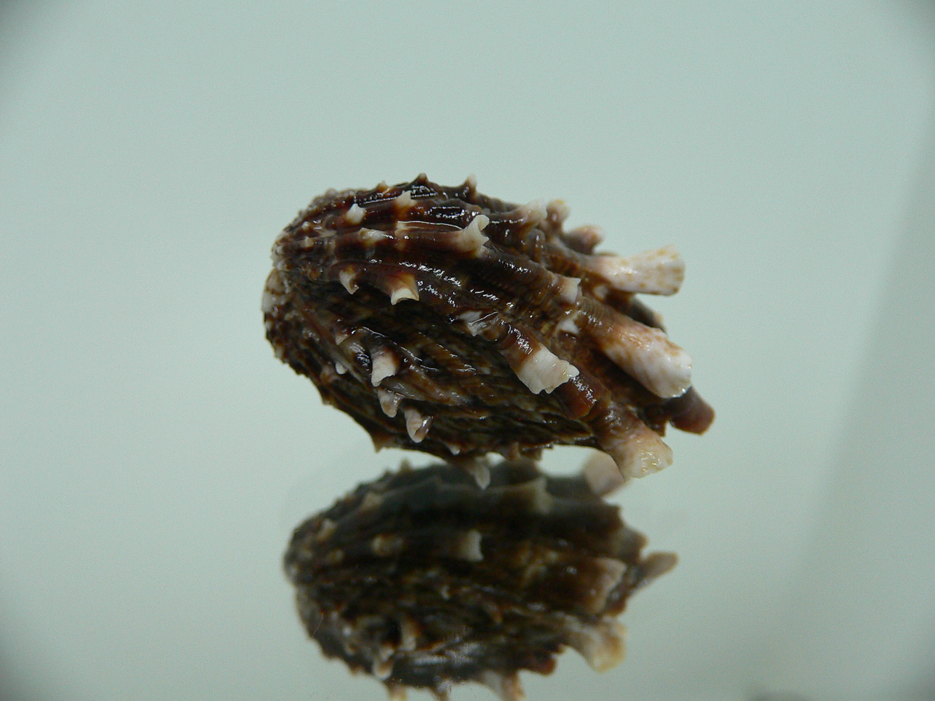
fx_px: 945
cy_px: 350
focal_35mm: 35
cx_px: 468
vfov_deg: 40.7
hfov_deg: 52.6
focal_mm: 4.6
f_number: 2.8
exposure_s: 1/60
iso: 150
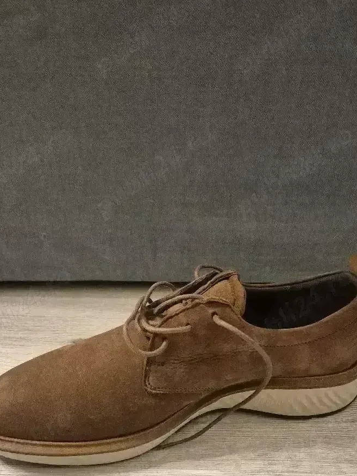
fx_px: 481
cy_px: 334
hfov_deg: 40.7
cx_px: 190
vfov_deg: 51.2
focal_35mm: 35
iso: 1250
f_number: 1.8
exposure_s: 1/100
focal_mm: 5.4
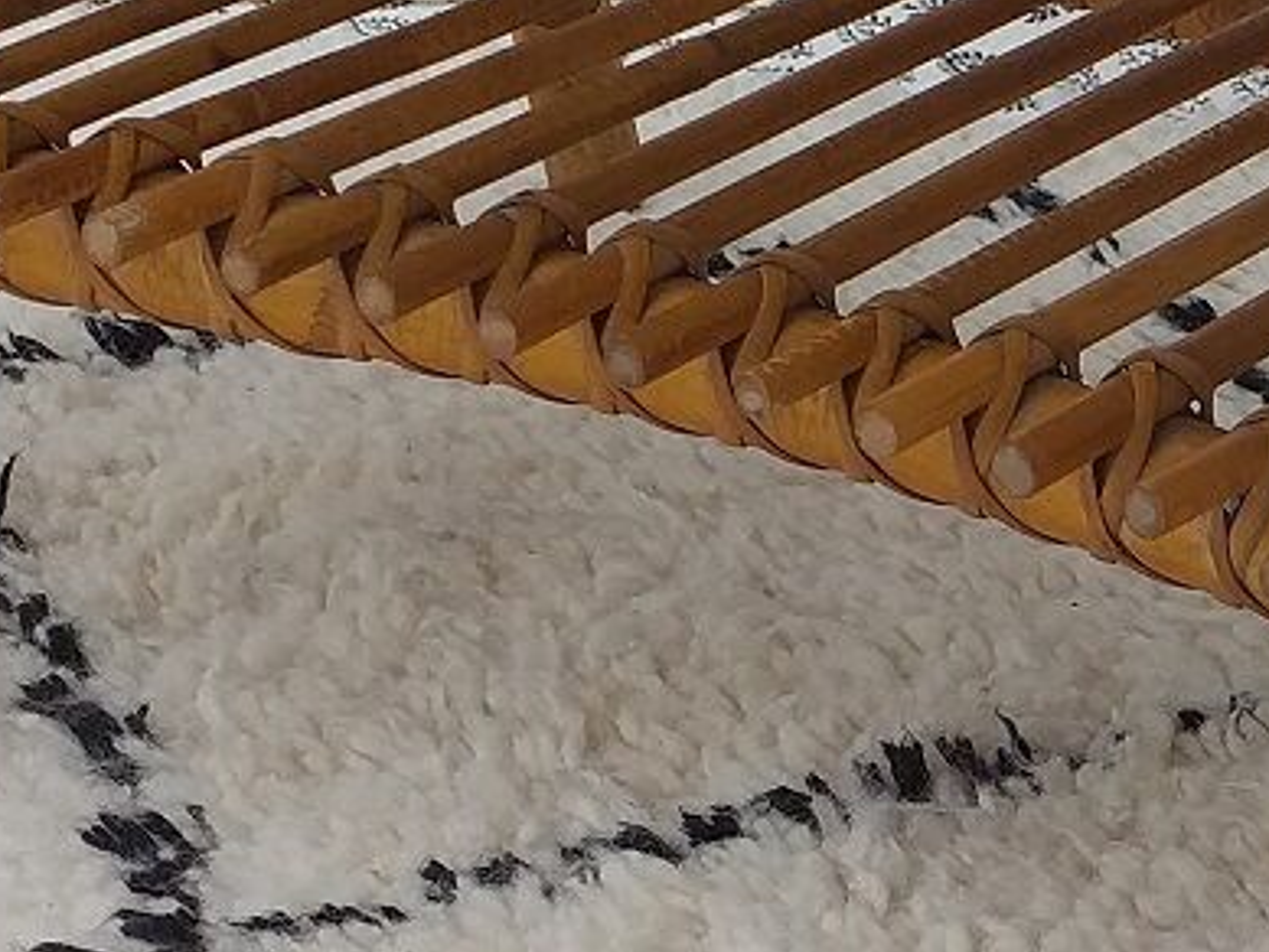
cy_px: 870
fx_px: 3594
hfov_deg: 19.0
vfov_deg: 14.9
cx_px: 1510
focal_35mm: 98
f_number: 1.9
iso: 40
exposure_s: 1/434
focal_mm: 3.6
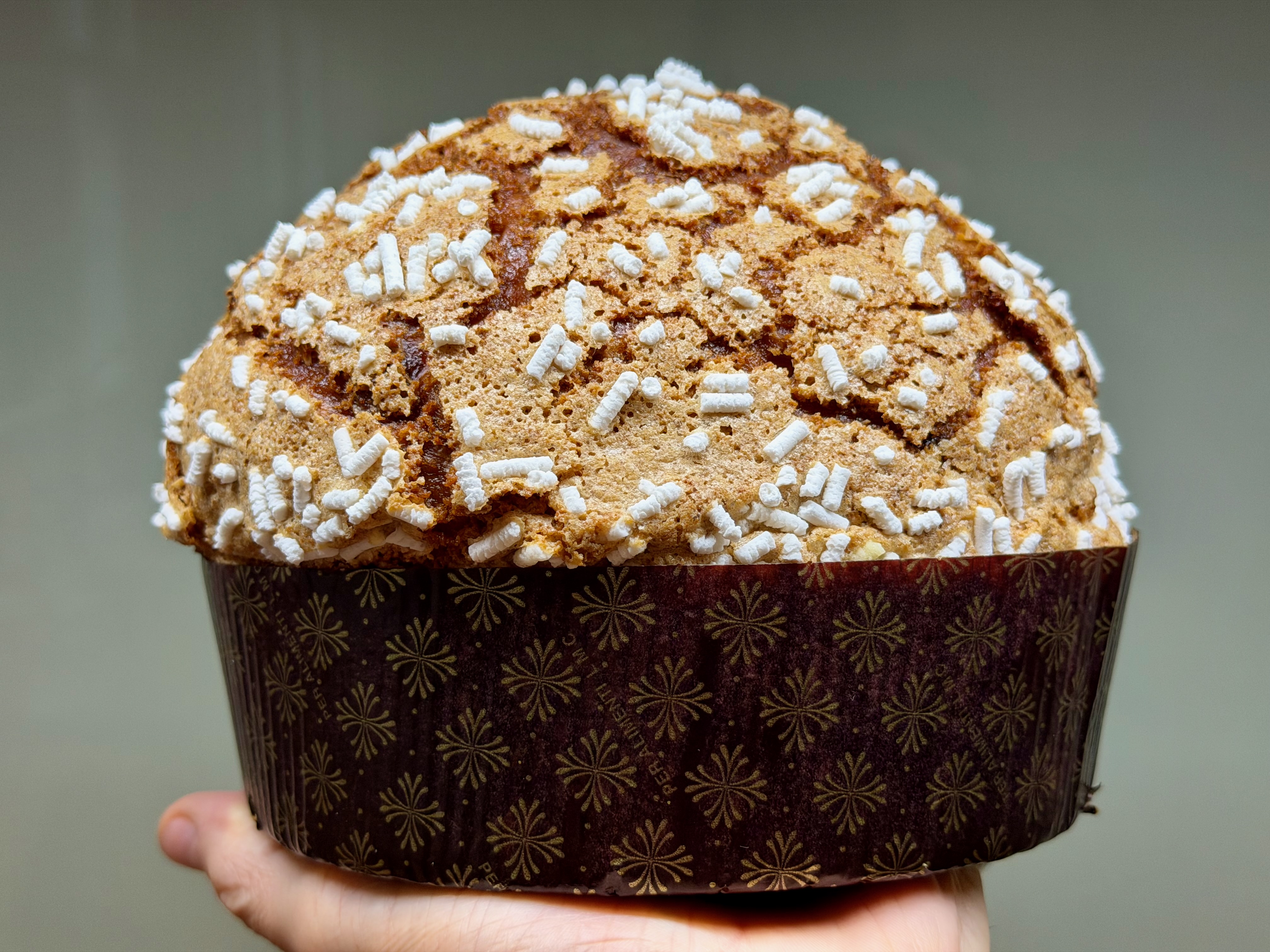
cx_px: 635
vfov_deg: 30.3
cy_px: 476
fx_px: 1761
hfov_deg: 39.7
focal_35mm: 48
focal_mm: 6.76
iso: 64
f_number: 1.78
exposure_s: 1/100
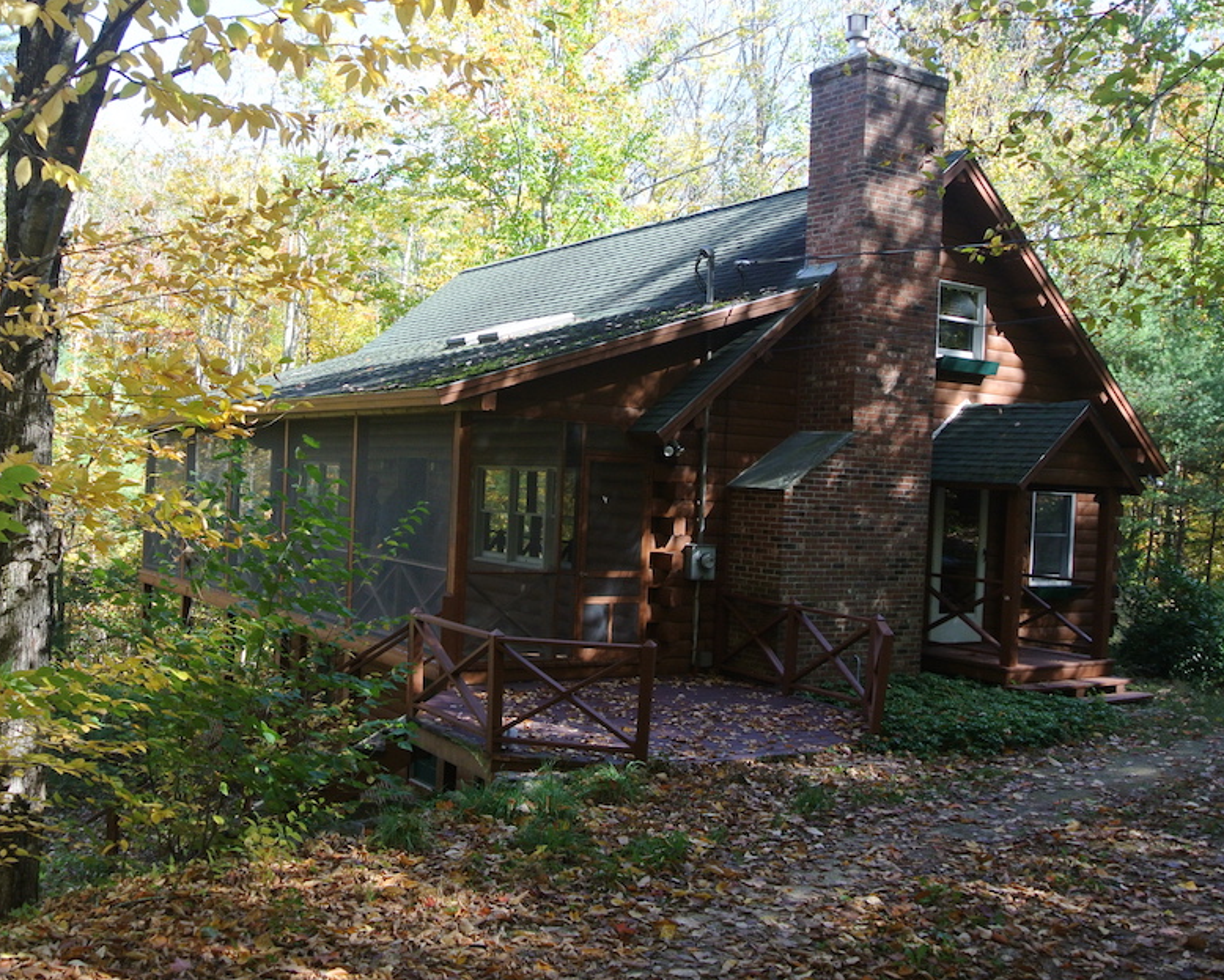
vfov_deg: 42.2
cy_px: 498
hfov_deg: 51.4
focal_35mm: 35
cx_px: 527
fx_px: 1268
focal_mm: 11
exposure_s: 1/320
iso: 400
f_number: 4.5
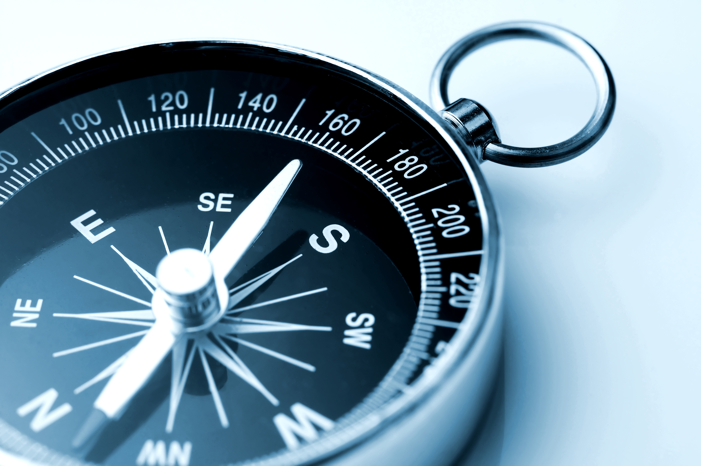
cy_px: 233
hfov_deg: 24.6
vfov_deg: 16.5
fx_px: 1604
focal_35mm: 82
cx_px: 350
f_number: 5.6
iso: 100
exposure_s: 1/2.5
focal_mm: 55
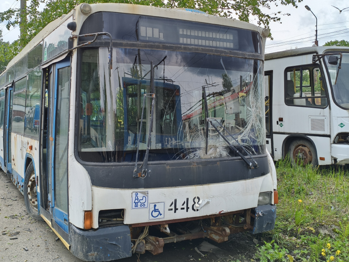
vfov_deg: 38.4
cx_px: 155
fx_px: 373
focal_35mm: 37
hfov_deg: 50.0
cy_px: 100
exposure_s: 1/228
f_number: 1.5
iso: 80
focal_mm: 4.94
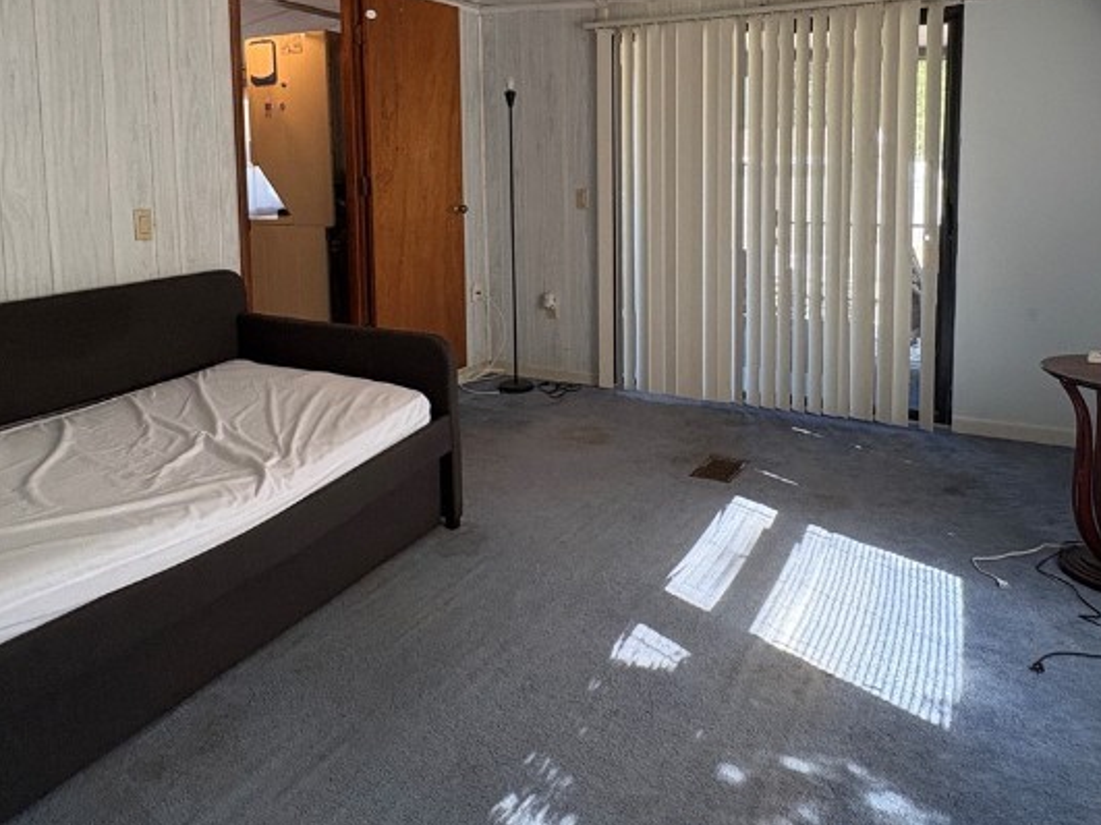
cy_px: 240
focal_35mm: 27
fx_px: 859
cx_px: 560
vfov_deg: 49.9
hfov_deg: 65.3
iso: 320
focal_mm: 2.22
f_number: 2.2
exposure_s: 1/120
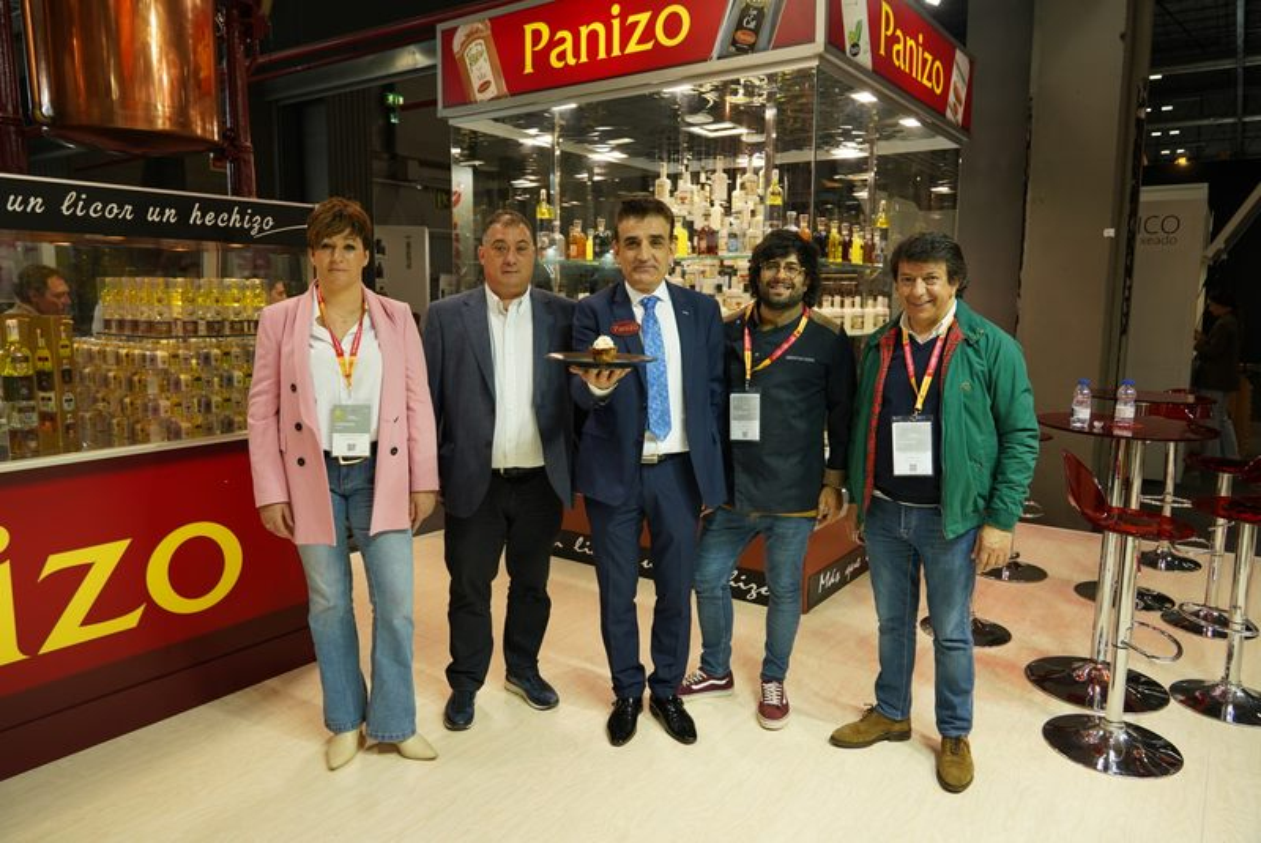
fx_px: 841
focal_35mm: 24
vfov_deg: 53.2
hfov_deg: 73.7
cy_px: 422
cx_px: 630
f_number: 5
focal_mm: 24
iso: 1000
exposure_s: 1/400
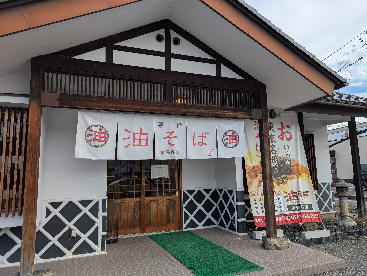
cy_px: 138
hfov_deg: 71.5
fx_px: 255
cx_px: 184
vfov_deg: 56.9
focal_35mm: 24
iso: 21
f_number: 1.68
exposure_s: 1/863
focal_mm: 6.9
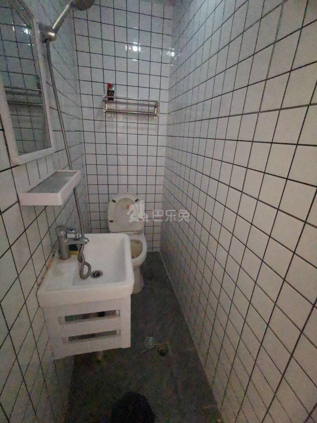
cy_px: 212
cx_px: 158
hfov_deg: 78.1
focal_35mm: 16
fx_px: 195
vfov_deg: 94.5
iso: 3200
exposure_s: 1/16.7
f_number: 2.2
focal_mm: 2.35
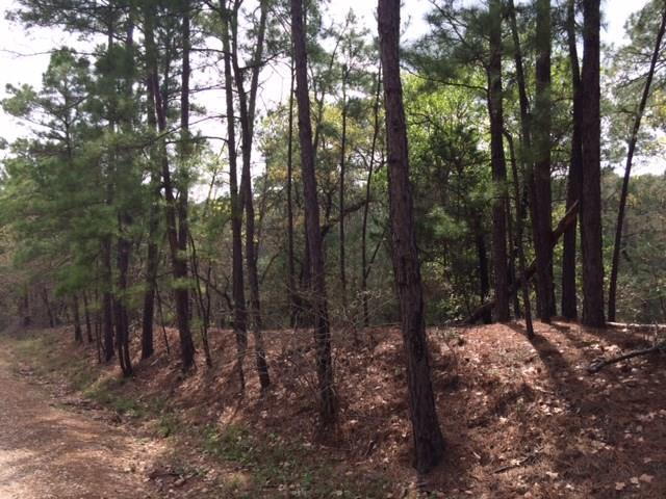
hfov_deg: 61.7
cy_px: 250
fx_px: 558
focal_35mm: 29
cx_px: 333
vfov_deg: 48.2
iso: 32
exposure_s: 1/641
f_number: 2.2
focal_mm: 4.15
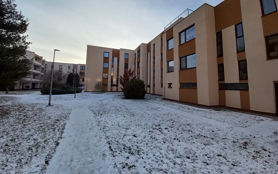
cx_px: 140
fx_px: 106
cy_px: 74
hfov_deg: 105.3
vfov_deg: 78.1
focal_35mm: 14
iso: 40
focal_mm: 1.42
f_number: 2.2
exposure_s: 1/610
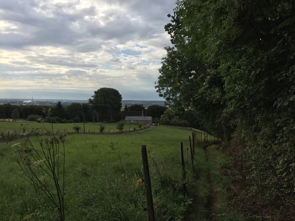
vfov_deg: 48.2
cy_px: 110
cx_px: 148
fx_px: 247
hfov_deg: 61.7
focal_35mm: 29
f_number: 2.2
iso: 32
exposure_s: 1/2326
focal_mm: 4.15
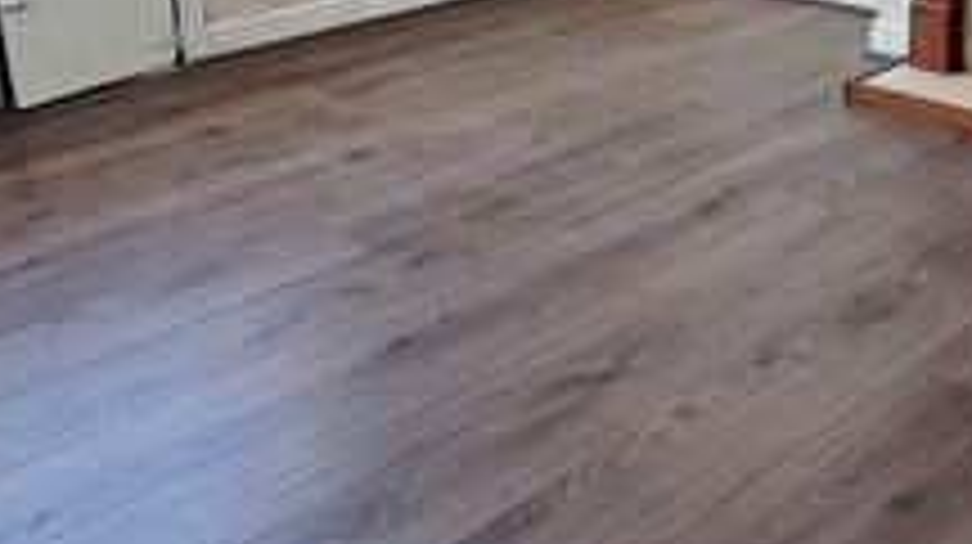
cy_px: -79
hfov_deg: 42.2
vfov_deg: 23.9
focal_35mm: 46
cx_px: 810
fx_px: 1184
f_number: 2.2
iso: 40
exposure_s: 1/133
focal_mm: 1.74
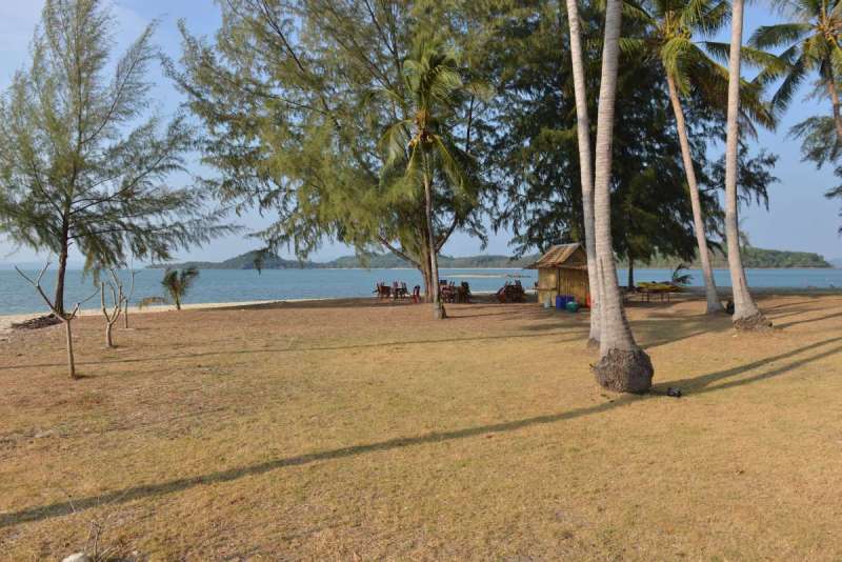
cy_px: 281
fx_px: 562
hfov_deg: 73.7
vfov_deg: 53.2
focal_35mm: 24
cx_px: 421
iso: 100
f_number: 6.3
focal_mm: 24
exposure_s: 1/160
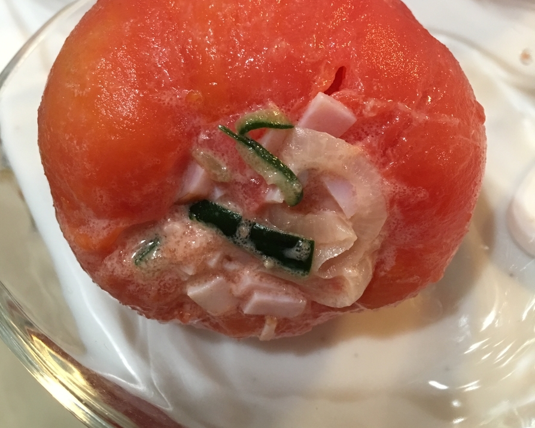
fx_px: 602
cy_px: 128
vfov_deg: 38.5
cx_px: 266
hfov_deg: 47.9
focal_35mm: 38
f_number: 2.2
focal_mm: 4.15
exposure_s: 1/15
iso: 100
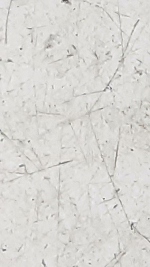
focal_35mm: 193
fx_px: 1363
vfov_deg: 10.9
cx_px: 821
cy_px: -91
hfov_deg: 4.9
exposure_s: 1/50
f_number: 1.9
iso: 125
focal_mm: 2.91
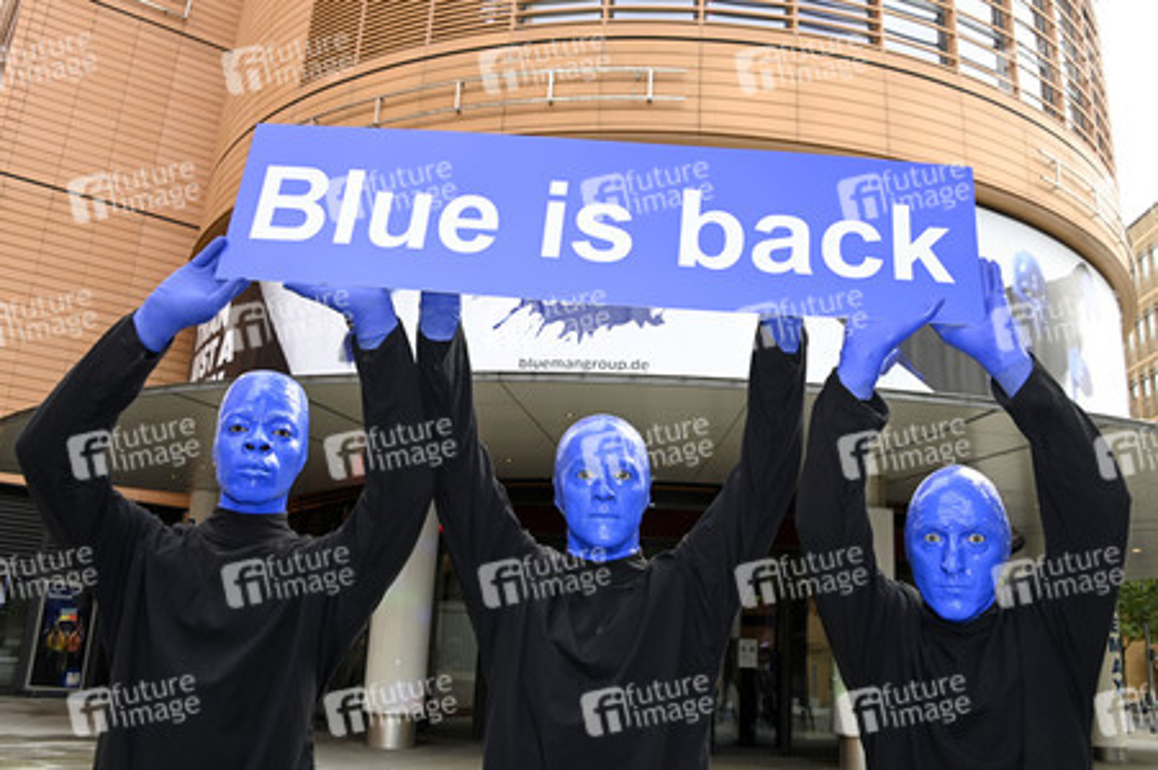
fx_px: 900
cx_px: 579
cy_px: 385
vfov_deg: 46.3
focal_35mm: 28
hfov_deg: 65.5
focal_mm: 28
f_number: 6.3
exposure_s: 1/200
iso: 320
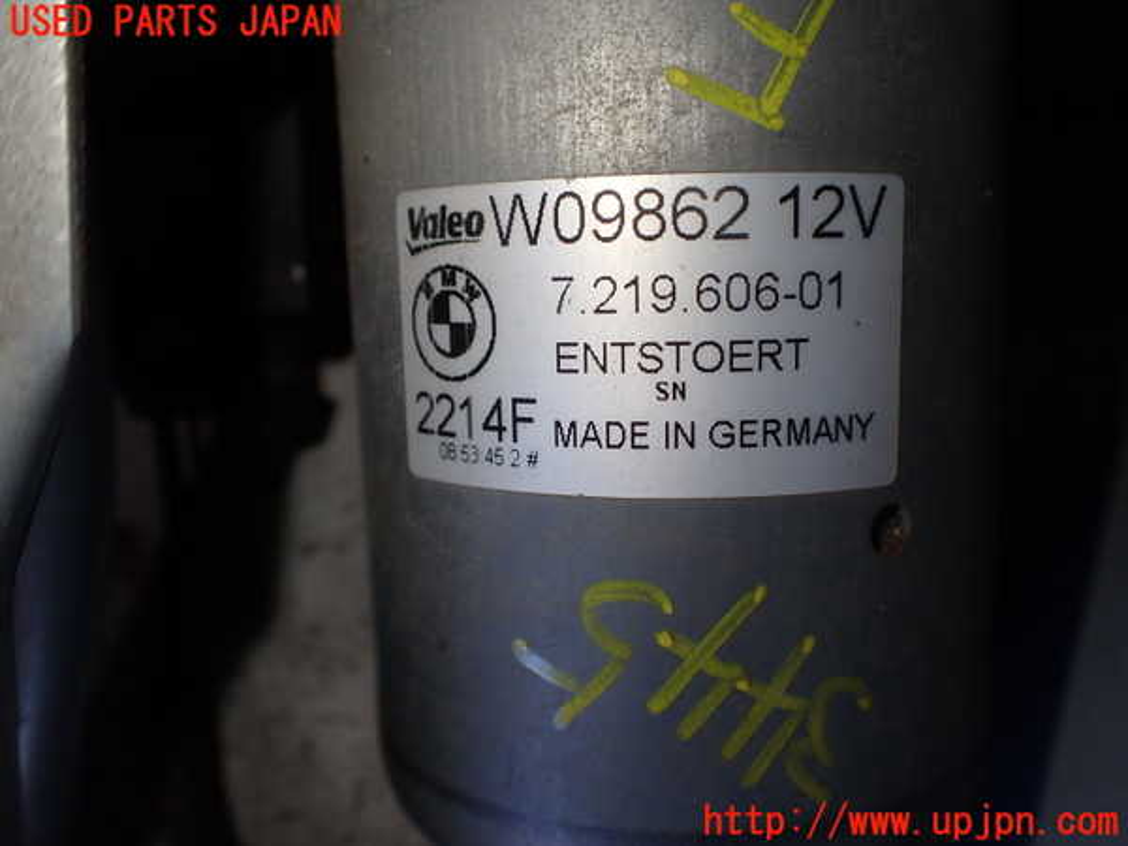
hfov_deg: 60.0
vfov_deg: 46.8
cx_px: 564
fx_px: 978
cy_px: 423
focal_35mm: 30
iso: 100
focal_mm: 5.4
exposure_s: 1/160
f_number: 2.3
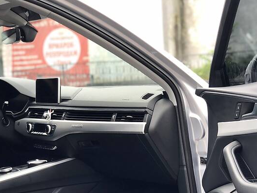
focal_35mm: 79
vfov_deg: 18.6
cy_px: 136
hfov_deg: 24.7
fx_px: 586
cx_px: 154
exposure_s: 1/60
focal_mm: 6
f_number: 2.4
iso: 25
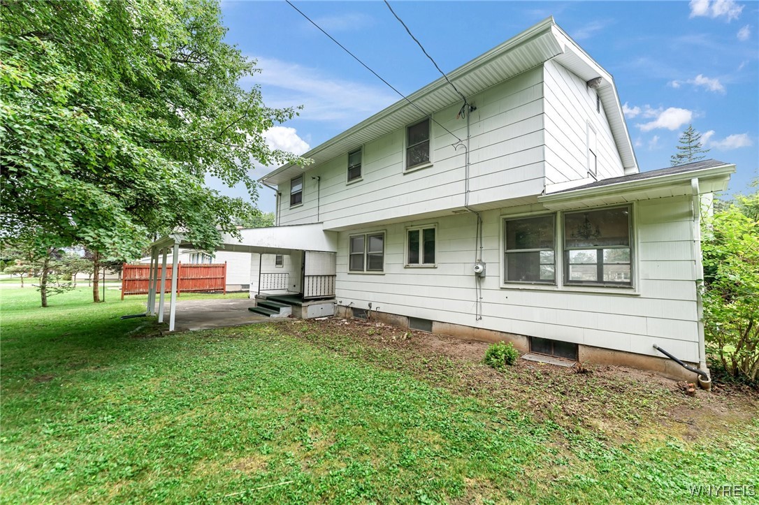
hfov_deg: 104.3
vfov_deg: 81.2
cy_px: 252
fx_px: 295
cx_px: 380
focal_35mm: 14
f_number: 4.5
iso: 100
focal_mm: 14
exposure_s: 1/200
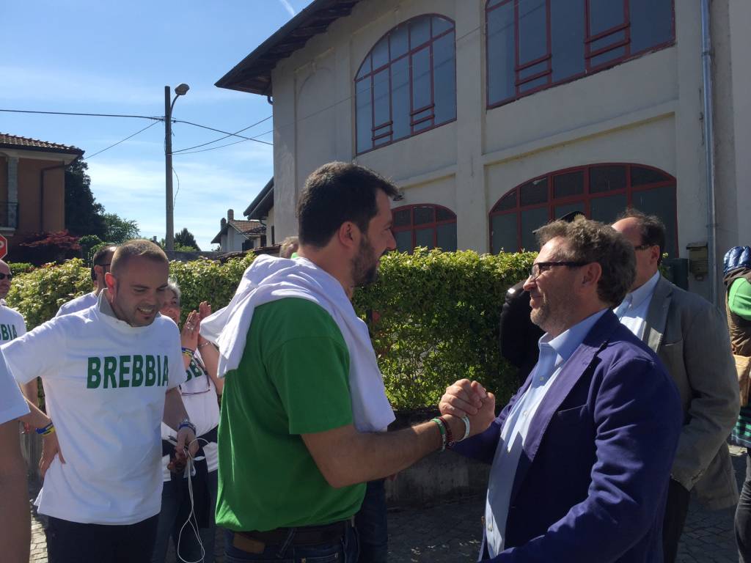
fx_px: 629
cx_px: 376
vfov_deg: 48.2
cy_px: 282
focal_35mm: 29
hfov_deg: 61.7
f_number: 2.2
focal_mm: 4.15
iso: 32
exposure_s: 1/1883
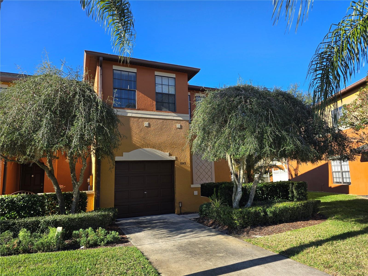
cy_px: 138
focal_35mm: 23
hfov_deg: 73.9
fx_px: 245
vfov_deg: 58.9
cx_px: 184
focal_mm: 6.3
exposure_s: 1/329
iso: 12
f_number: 1.7
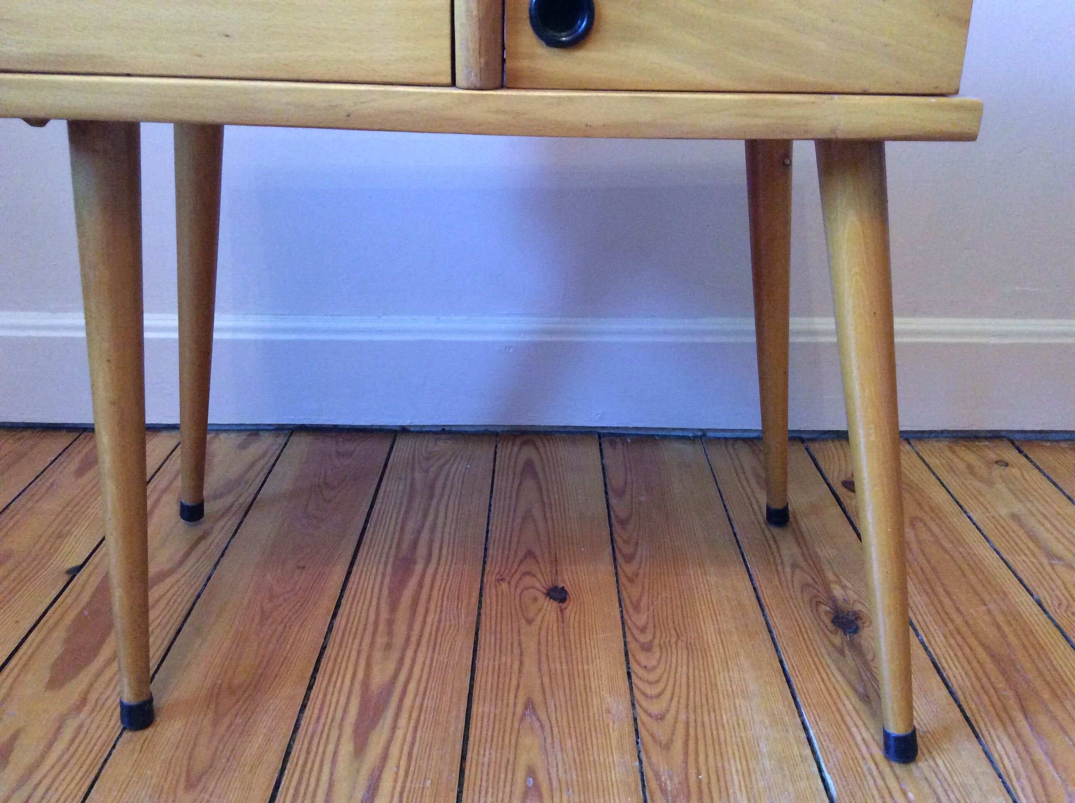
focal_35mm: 32
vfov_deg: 44.1
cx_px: 538
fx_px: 992
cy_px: 402
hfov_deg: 56.9
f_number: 2.4
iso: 320
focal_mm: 3.3
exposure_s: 1/25
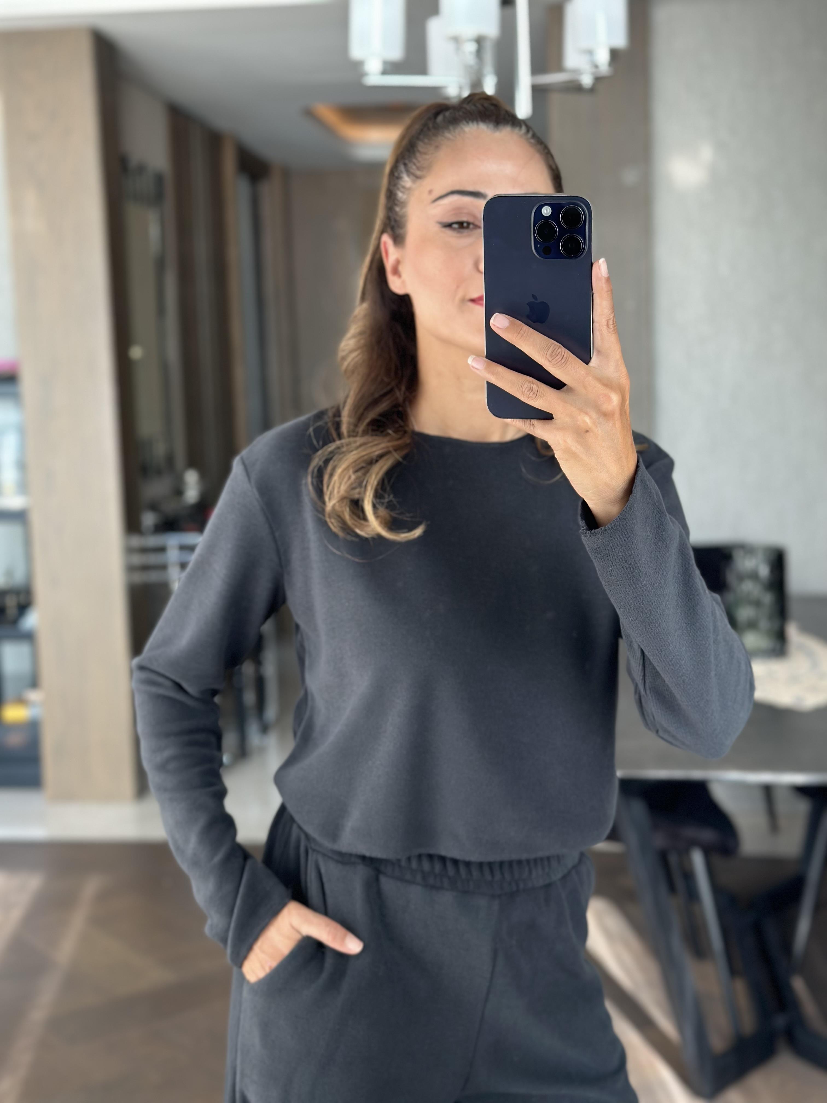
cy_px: 552
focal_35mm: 48
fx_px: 1529
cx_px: 414
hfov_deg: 30.3
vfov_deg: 39.7
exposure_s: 1/121
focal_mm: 6.86
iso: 64
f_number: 1.78
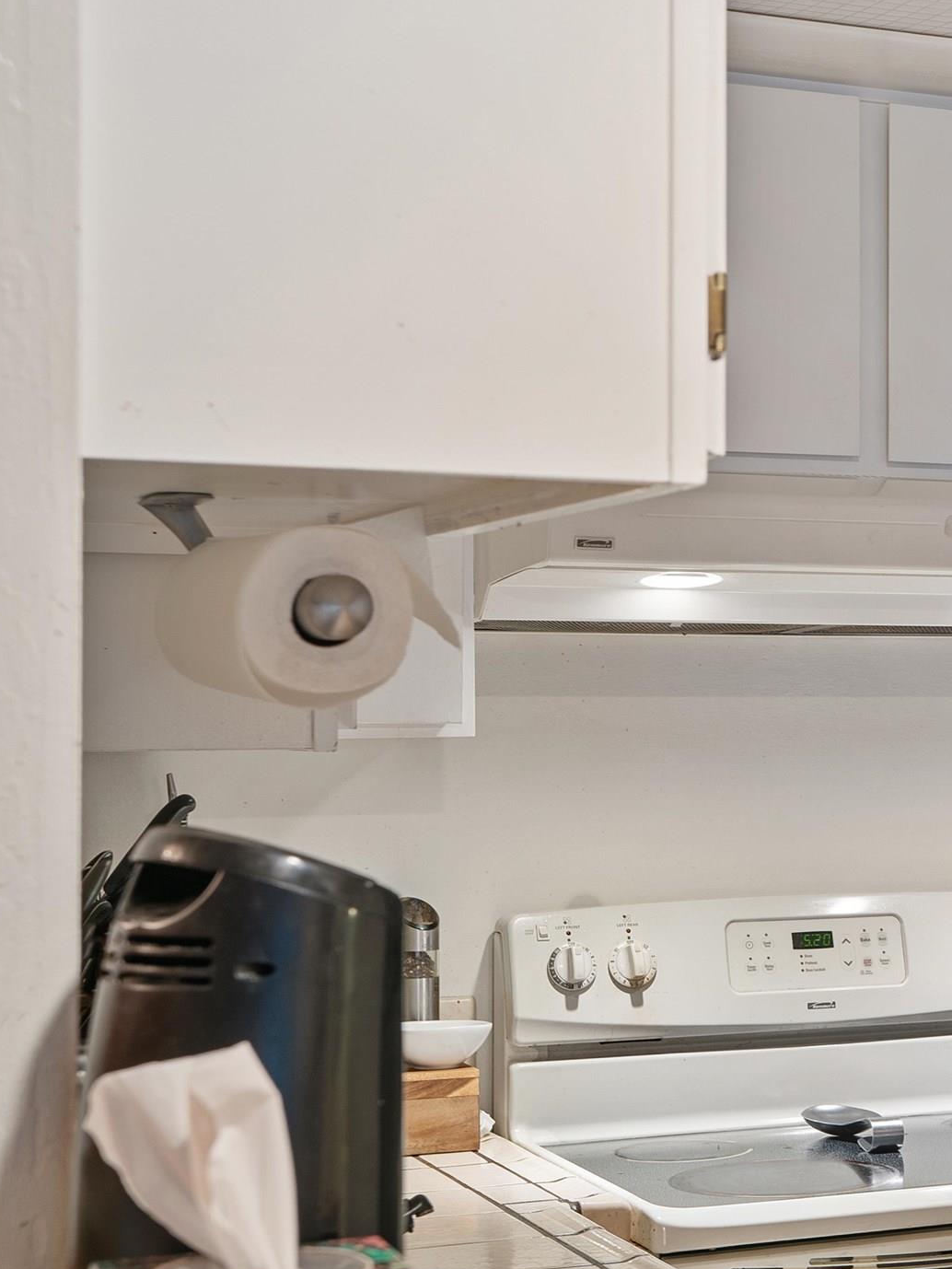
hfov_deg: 18.1
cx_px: 1298
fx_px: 2749
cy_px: 778
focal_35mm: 75
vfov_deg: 25.9
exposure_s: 2
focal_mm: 35
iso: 100
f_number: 5.6
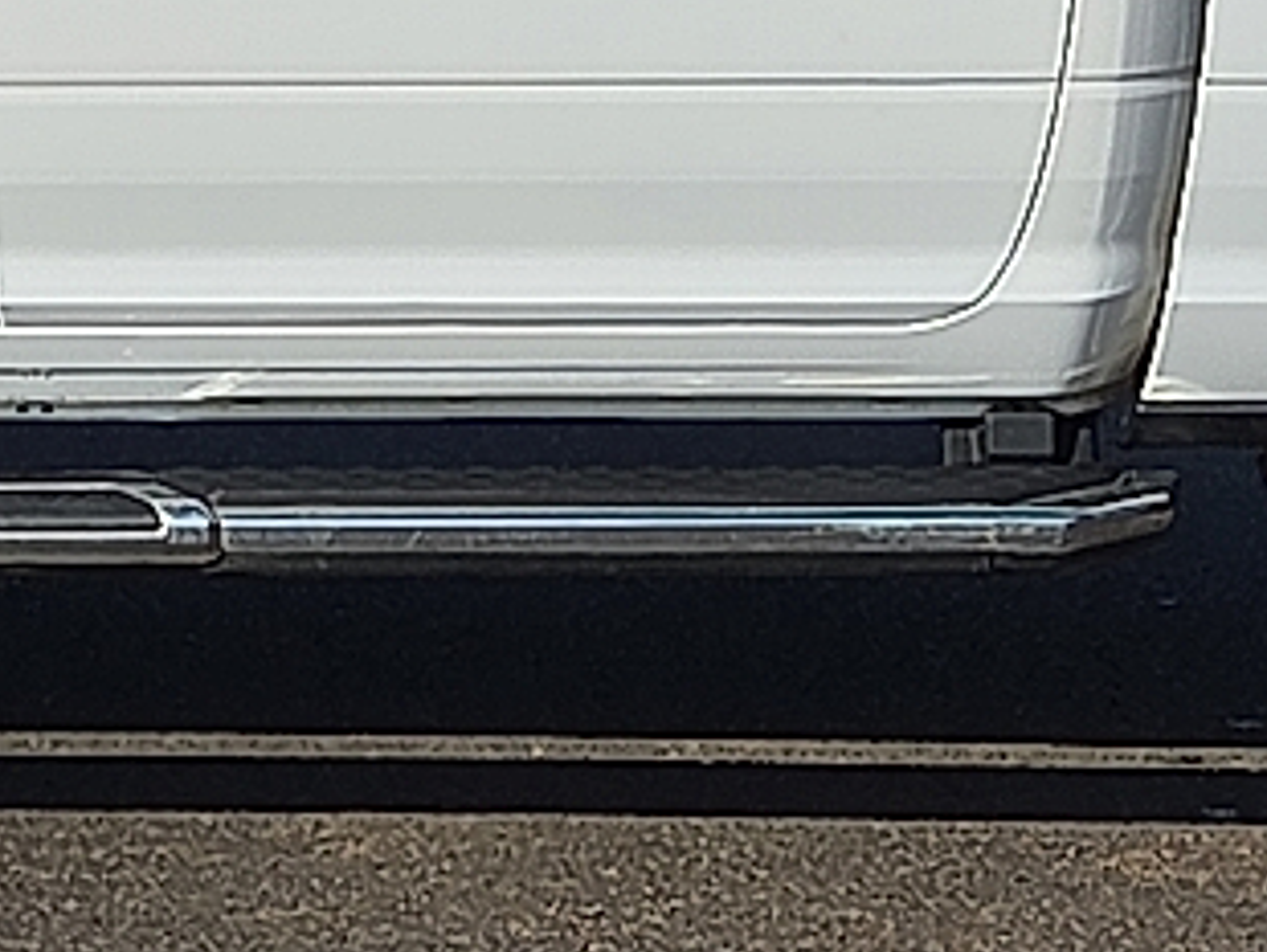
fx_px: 7363
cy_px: -208
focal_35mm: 201
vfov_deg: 7.3
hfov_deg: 9.8
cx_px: 445
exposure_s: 1/10000
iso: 50
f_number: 1.8
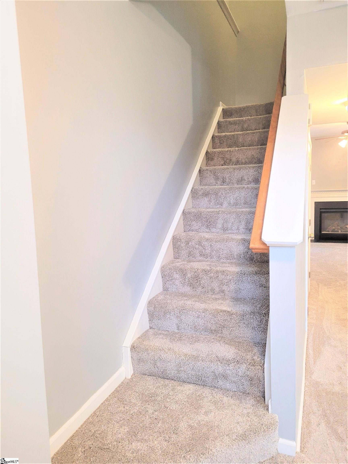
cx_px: 174
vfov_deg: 67.3
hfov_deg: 53.1
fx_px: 349
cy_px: 232
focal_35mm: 26
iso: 200
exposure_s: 1/60
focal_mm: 5.4
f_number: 1.8
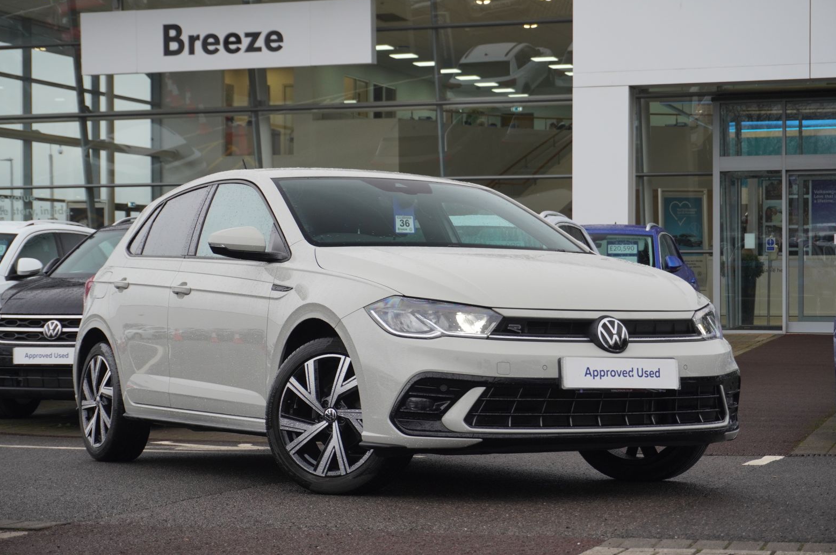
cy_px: 271
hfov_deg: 27.9
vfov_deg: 18.8
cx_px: 410
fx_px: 1682
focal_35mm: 73
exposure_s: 1/160
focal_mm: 47
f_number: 5.6
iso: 500
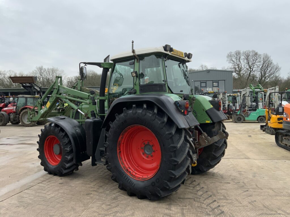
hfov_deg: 61.7
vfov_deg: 48.2
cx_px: 145
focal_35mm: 29
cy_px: 108
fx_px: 243
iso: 16
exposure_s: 1/342
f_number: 1.8
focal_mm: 3
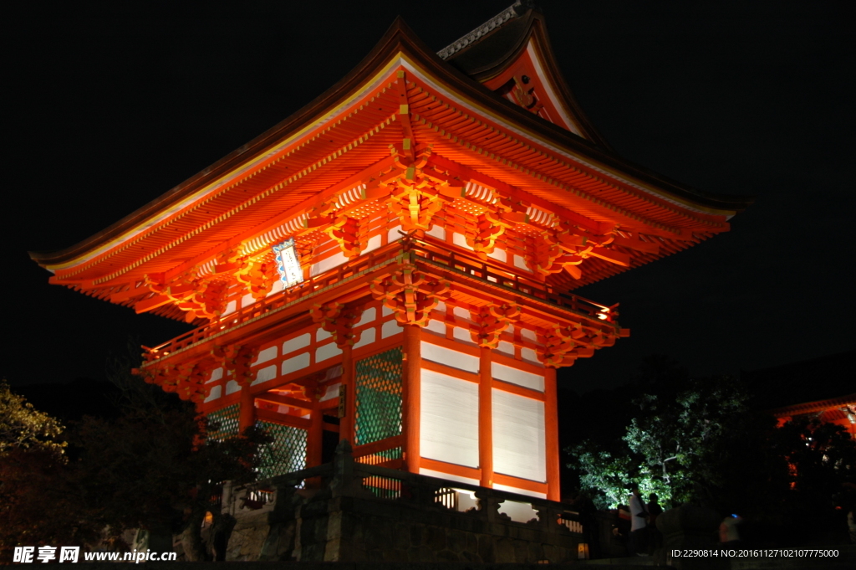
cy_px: 285
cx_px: 428
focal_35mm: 51
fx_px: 1212
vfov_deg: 26.4
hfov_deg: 38.9
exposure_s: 2
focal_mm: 34
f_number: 4.2
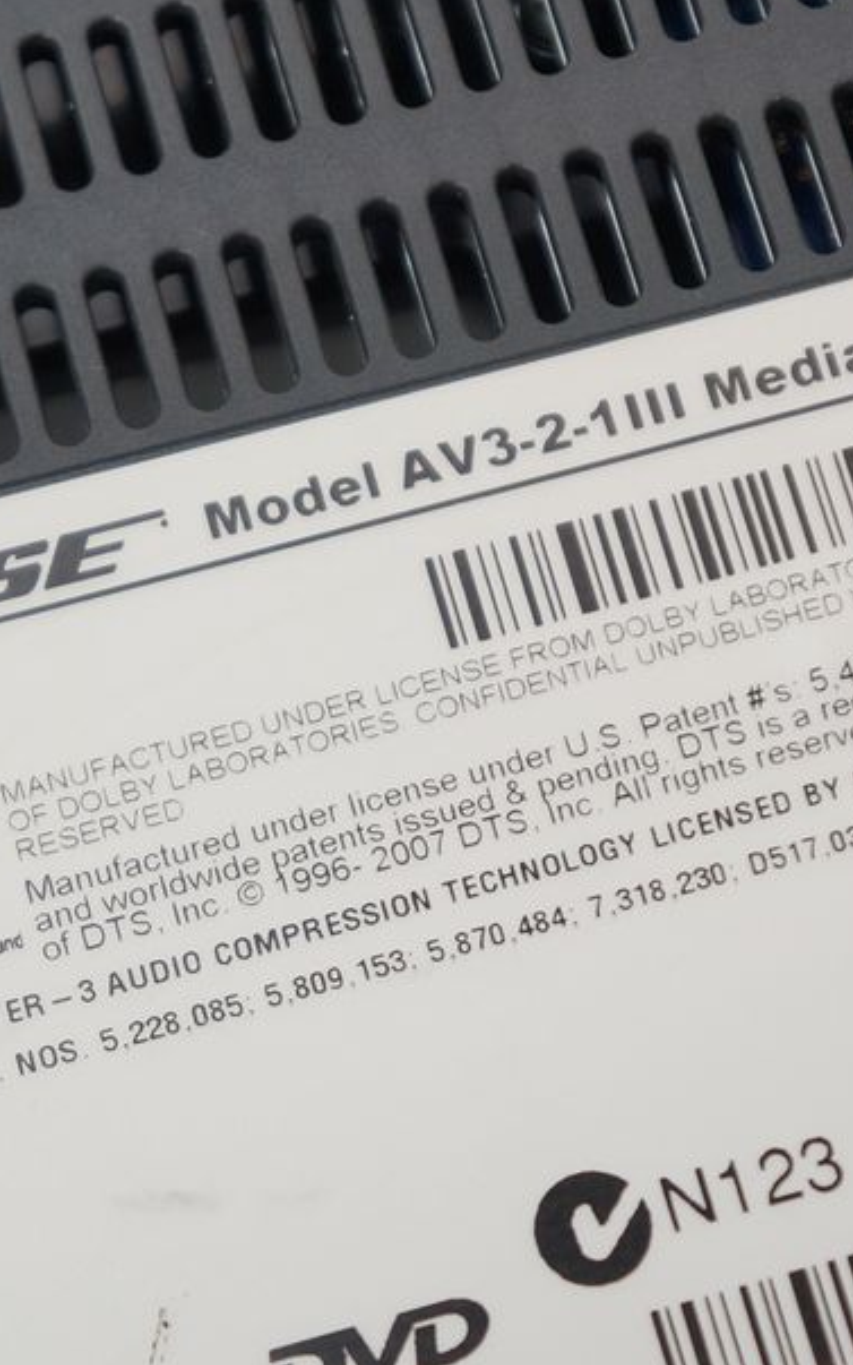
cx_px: 709
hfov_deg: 10.6
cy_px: 916
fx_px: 4574
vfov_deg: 16.9
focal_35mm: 123
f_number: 4.5
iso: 200
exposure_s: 1/40
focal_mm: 36
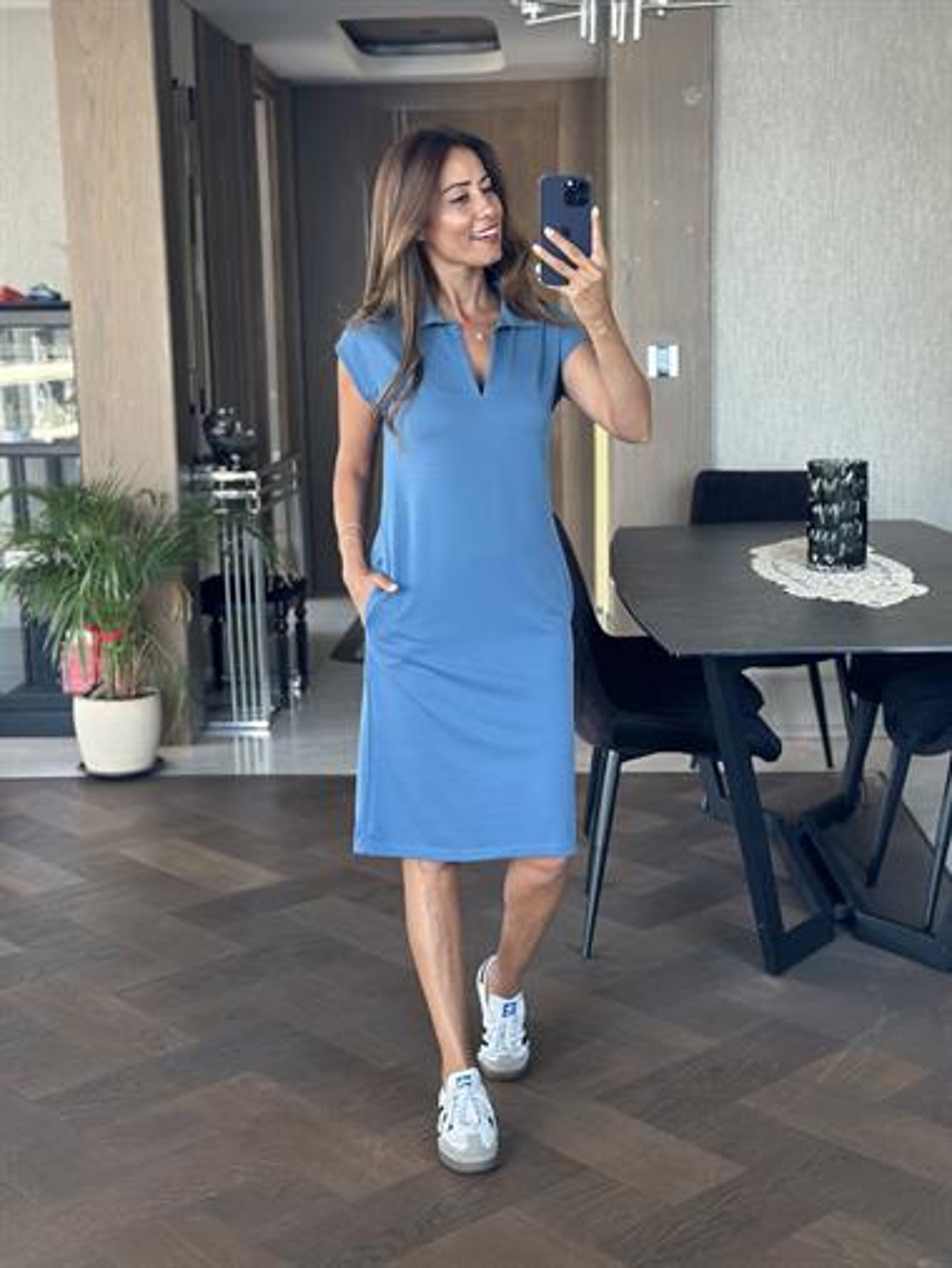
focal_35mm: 48
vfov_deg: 39.6
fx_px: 1759
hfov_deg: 30.3
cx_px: 476
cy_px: 634
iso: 200
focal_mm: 6.86
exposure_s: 1/60
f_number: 1.78
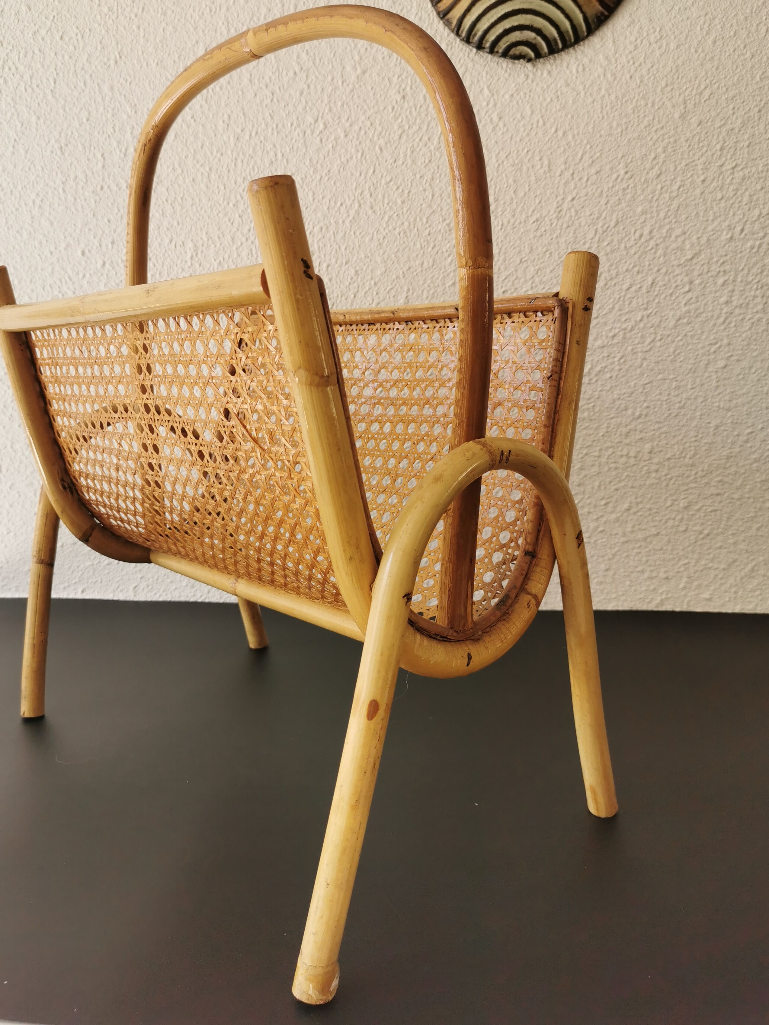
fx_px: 859
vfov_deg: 61.6
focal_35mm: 29
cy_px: 475
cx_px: 382
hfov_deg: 48.2
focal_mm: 5.58
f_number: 1.8
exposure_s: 1/128
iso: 50
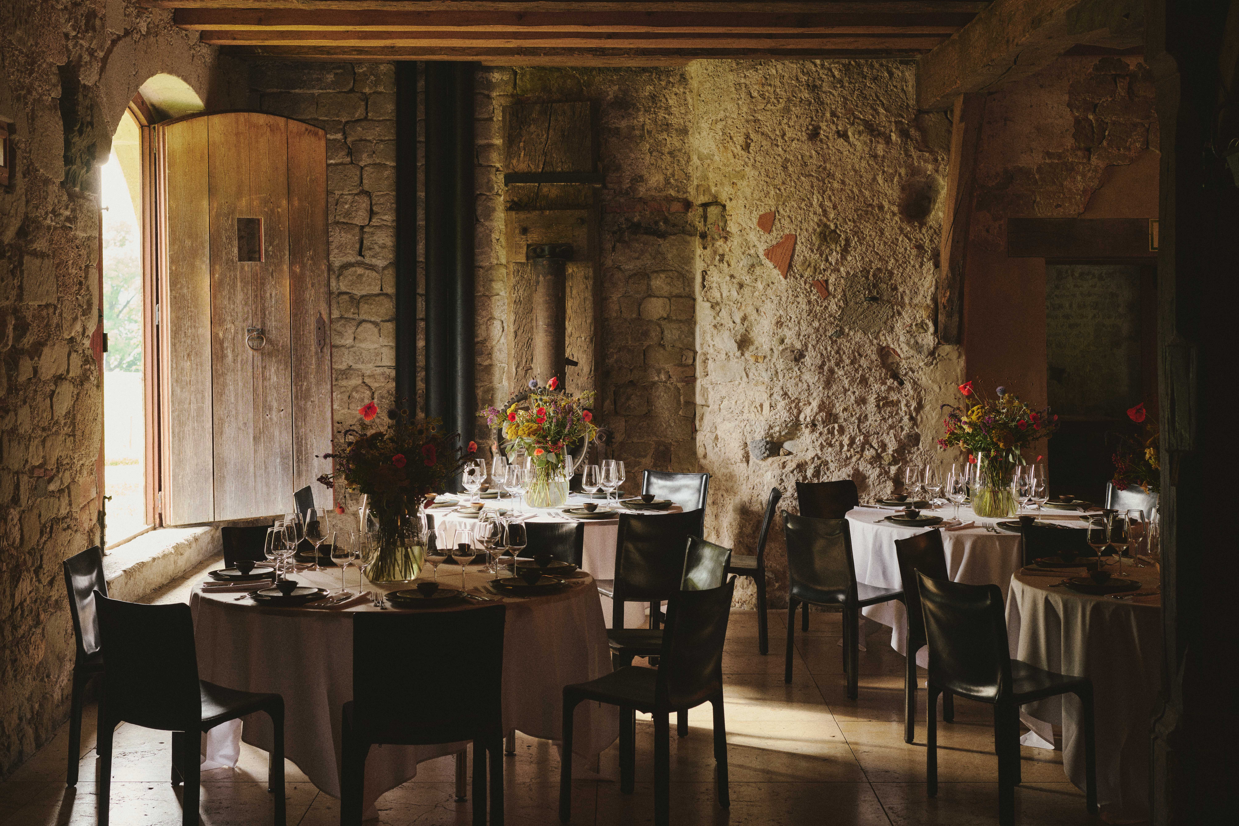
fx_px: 1721
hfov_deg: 39.6
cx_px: 620
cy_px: 413
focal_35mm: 50
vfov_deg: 27.0
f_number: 8
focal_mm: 50
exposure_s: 1/5
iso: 200
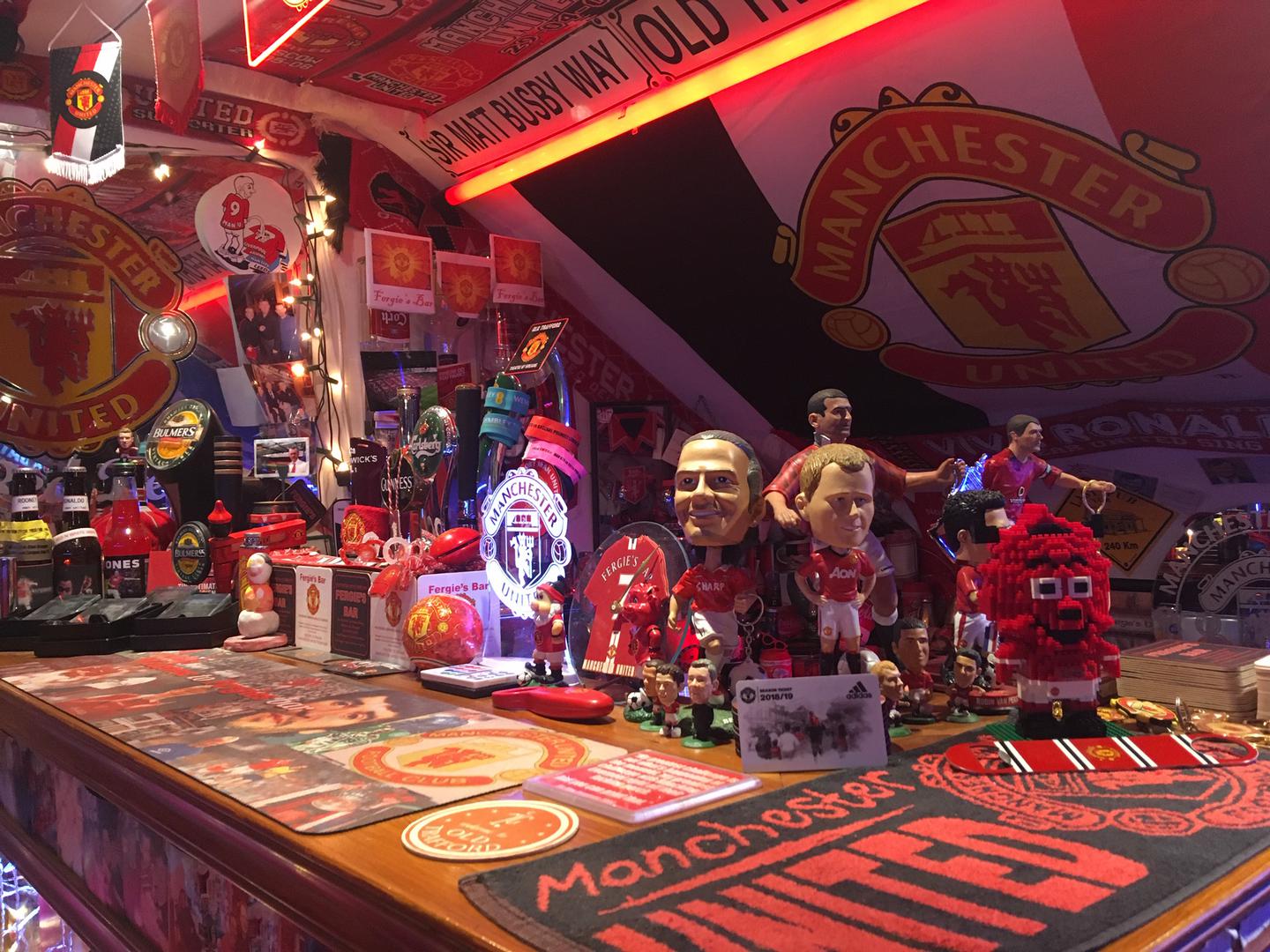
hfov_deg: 61.7
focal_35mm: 29
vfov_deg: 48.2
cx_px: 635
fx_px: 1064
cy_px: 476
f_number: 2.2
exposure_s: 1/33
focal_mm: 4.15
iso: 250
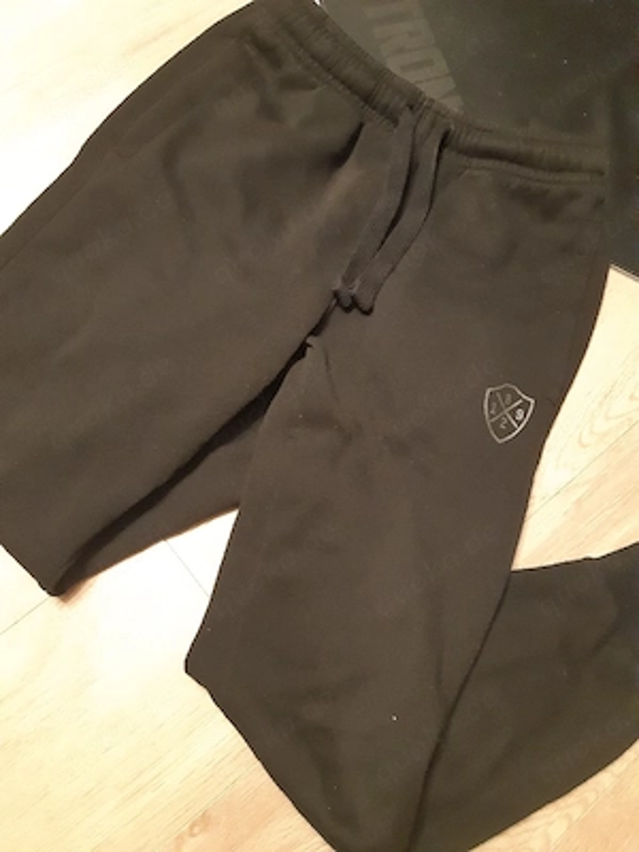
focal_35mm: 26
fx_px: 640
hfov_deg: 53.1
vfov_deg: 67.3
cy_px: 426
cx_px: 320
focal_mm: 3.92
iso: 640
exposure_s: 1/20
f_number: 1.7
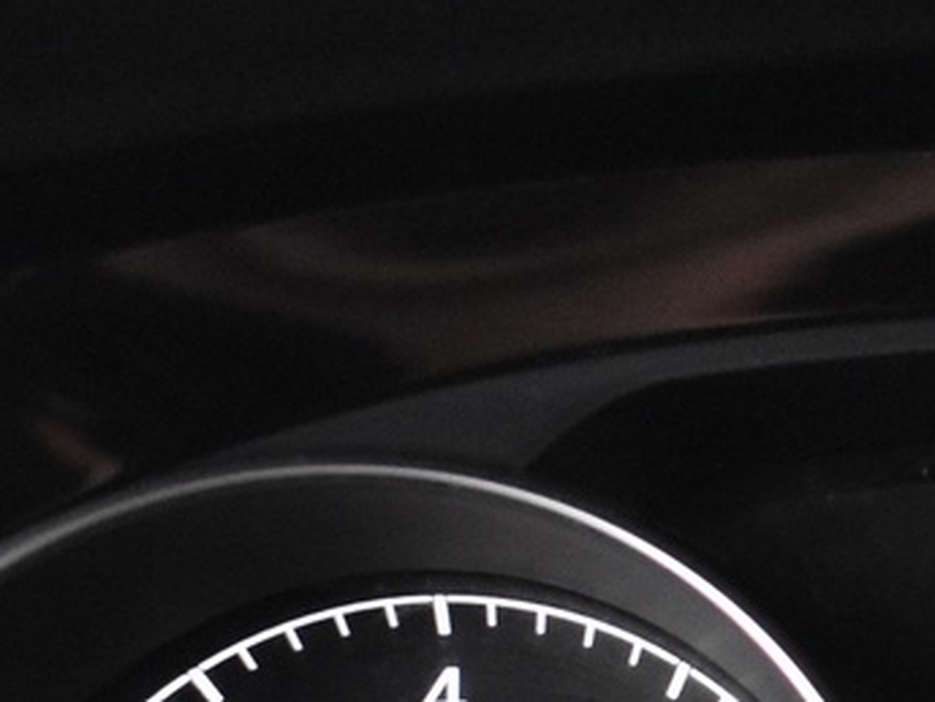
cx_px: 1318
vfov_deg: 10.7
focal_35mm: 136
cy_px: 827
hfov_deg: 13.8
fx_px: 3673
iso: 3200
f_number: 3.8
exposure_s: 1/30
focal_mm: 20
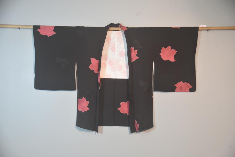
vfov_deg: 17.5
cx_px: 118
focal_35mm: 78
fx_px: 509
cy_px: 78
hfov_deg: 26.0
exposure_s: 1/60
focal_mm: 52
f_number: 4.8
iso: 800
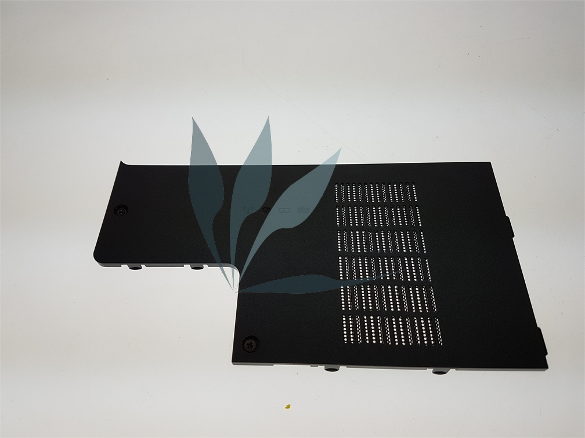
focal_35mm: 26
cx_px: 292
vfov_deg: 53.1
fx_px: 439
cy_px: 219
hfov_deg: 67.3
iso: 40
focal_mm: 4.2
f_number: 1.7
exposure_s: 1/450
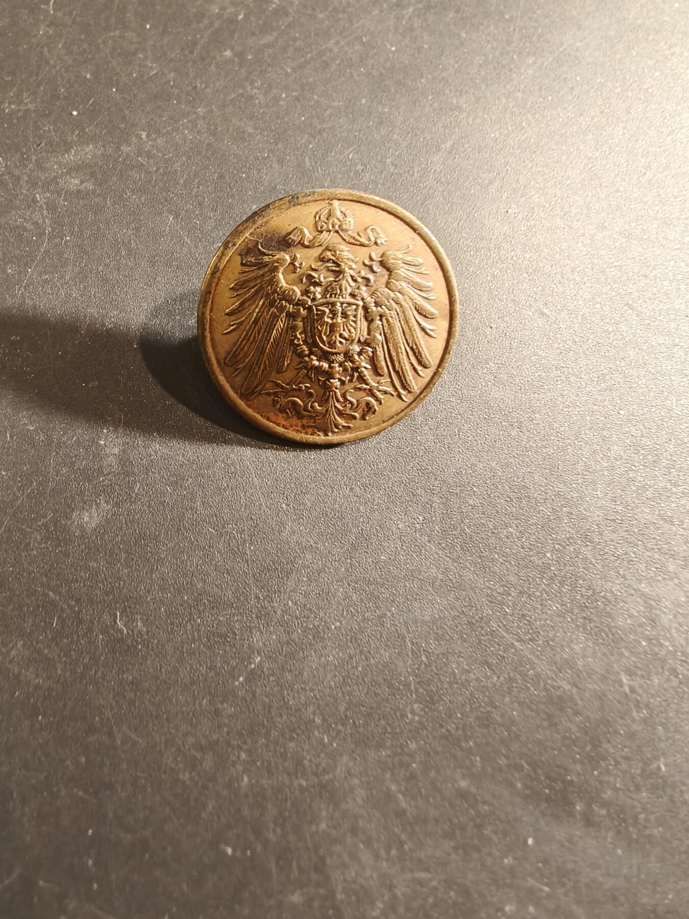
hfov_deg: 58.9
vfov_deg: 73.9
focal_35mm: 23
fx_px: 610
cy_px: 460
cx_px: 344
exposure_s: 1/50
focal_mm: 2.32
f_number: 2
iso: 640
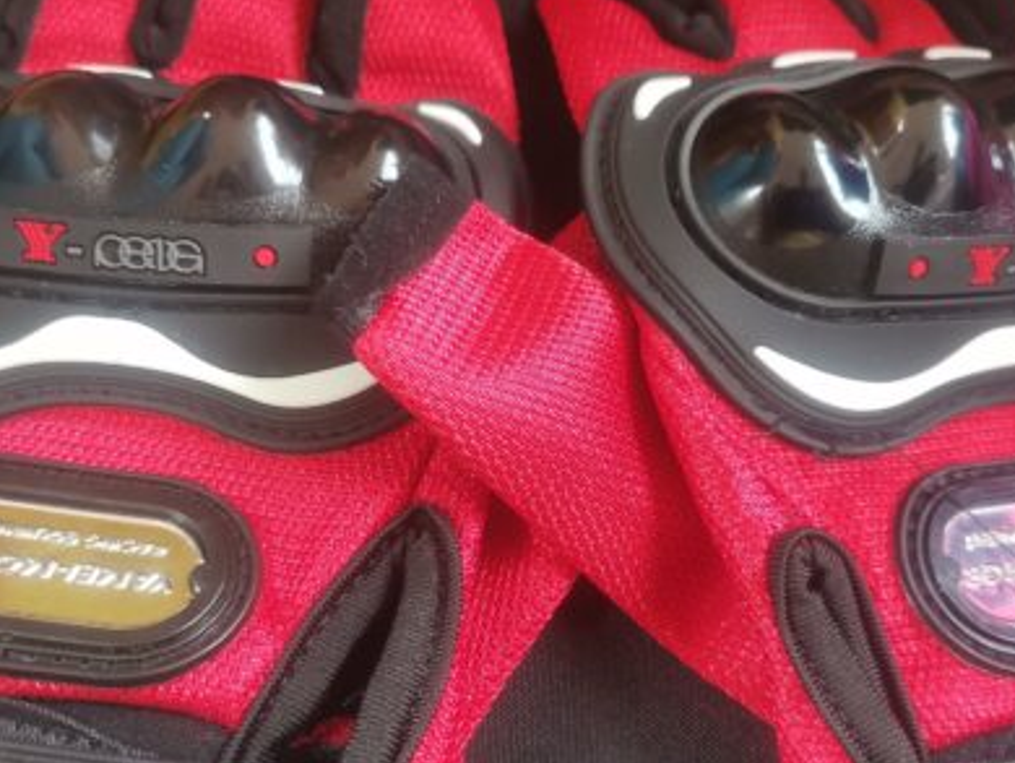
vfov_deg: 35.9
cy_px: 435
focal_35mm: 40
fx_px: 1174
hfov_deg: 46.8
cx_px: 523
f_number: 1.8
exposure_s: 1/50
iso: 320
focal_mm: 4.75
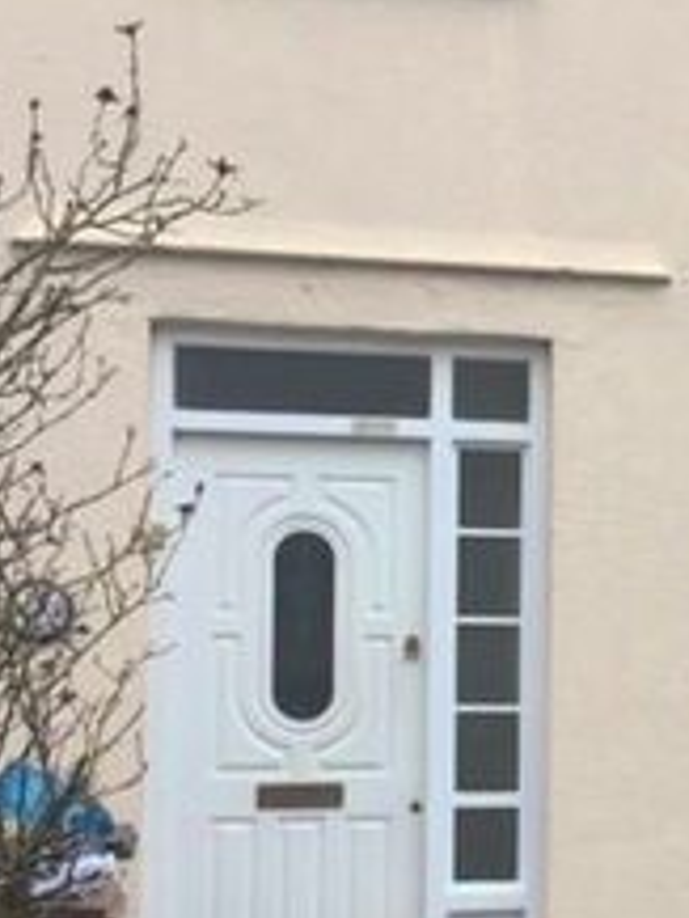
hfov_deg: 20.0
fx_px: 1856
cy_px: 620
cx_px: 778
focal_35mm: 70
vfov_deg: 27.6
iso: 32
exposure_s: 1/608
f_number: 2.2
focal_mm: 4.15
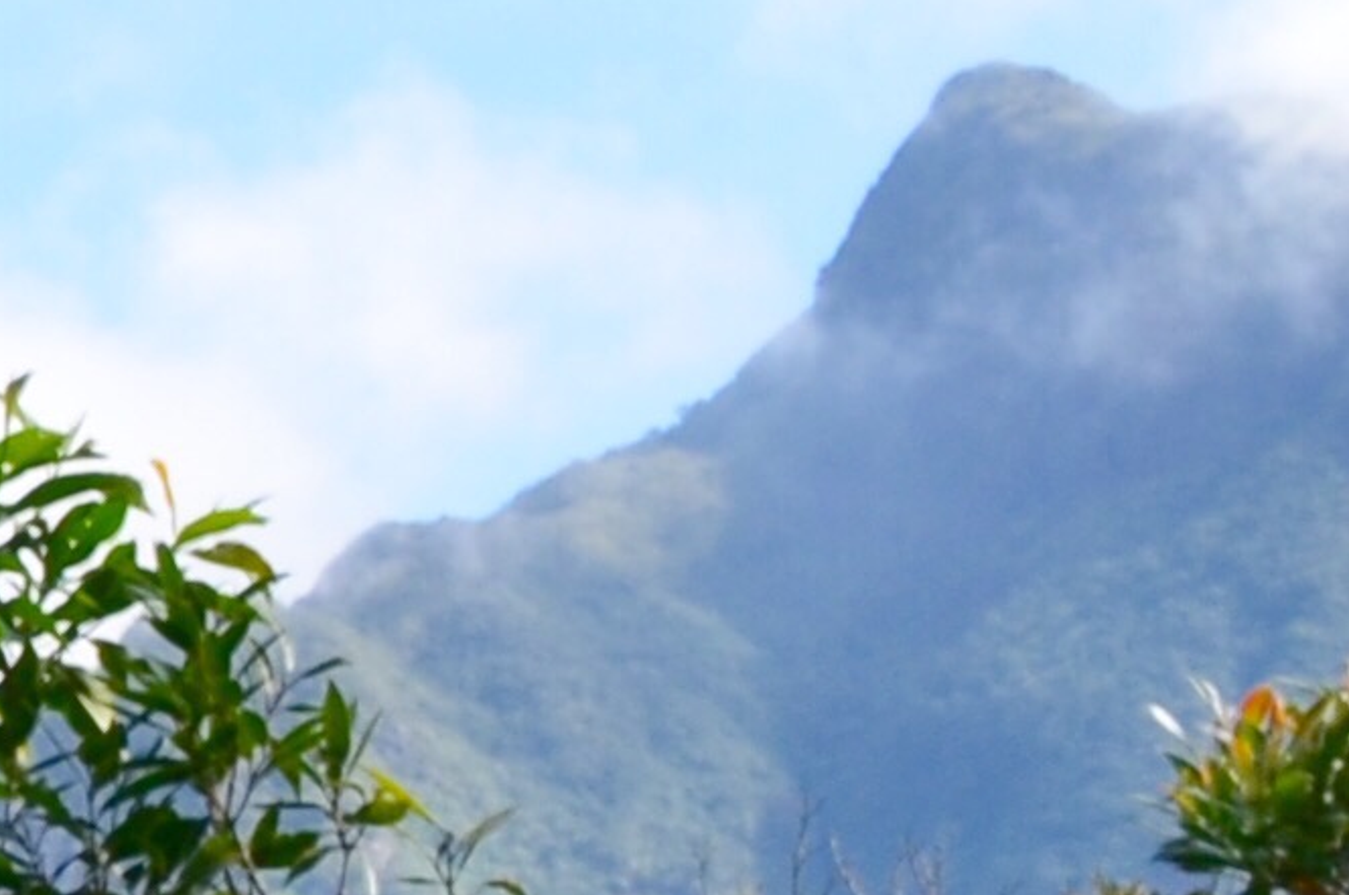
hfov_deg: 8.7
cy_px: 2001
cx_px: -2576
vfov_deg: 6.6
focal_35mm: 200
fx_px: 7482
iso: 200
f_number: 11
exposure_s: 1/100
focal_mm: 18
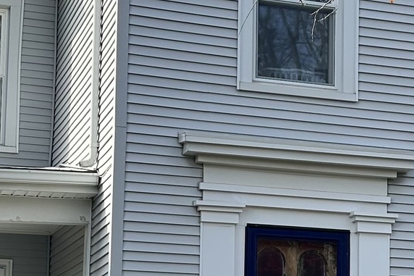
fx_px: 1253
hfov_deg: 18.7
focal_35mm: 109
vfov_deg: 12.4
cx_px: 305
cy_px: 281
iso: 50
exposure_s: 1/1488
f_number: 1.5
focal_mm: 5.7
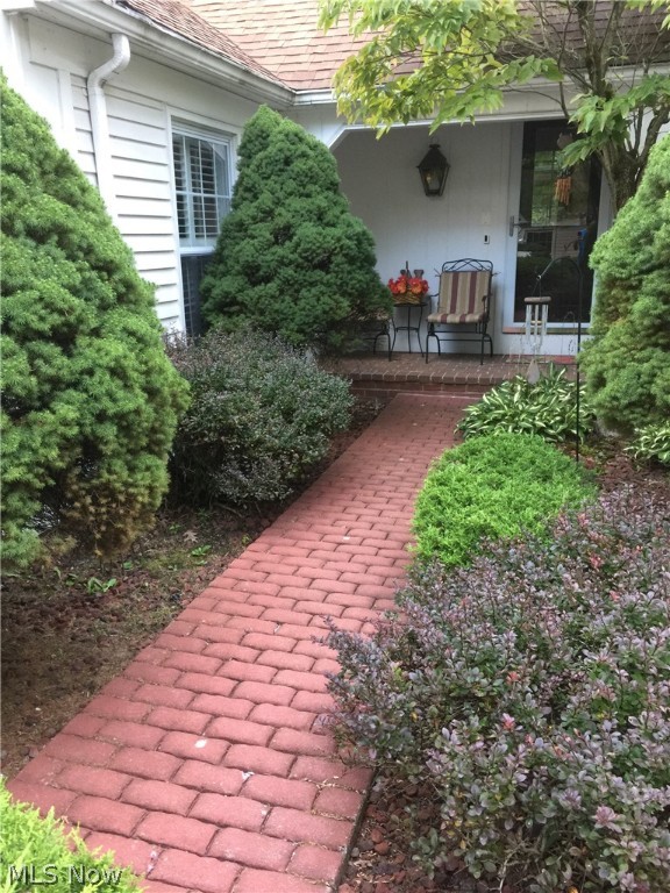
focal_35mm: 29
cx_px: 335
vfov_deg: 61.7
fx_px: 748
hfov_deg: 48.2
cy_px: 446
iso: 50
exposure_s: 1/15
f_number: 2.2
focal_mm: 4.15
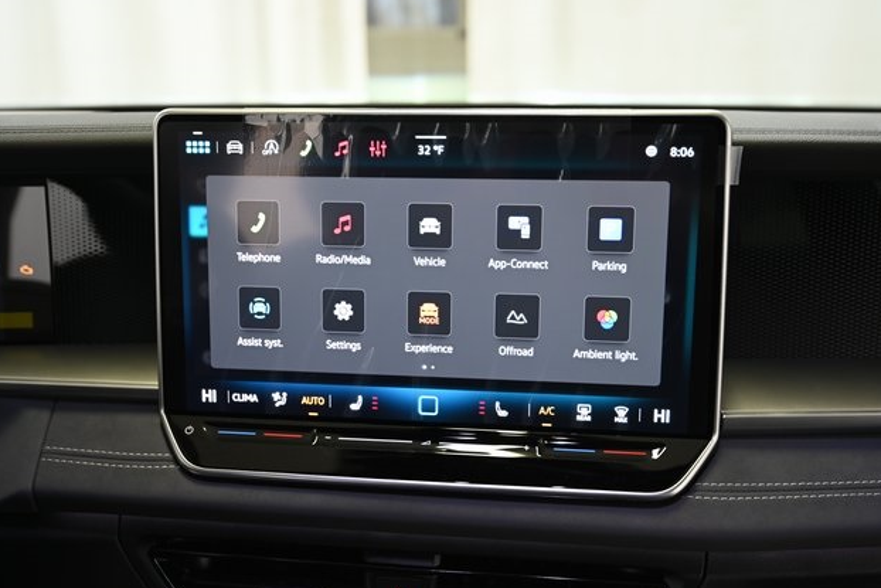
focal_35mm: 36
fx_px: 881
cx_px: 446
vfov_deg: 36.9
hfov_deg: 53.1
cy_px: 298
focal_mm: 35
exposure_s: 1/30
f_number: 5
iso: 640
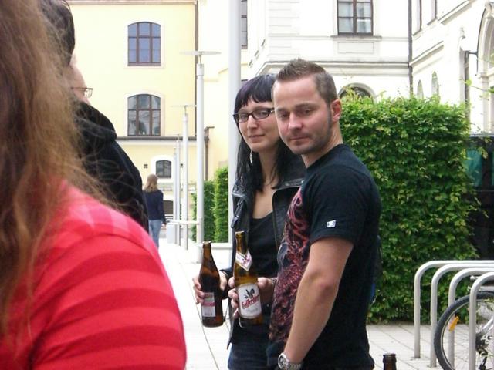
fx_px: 1627
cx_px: 247
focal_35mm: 114
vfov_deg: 13.0
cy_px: 185
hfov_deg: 17.3
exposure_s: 1/100
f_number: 5.2
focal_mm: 18.6
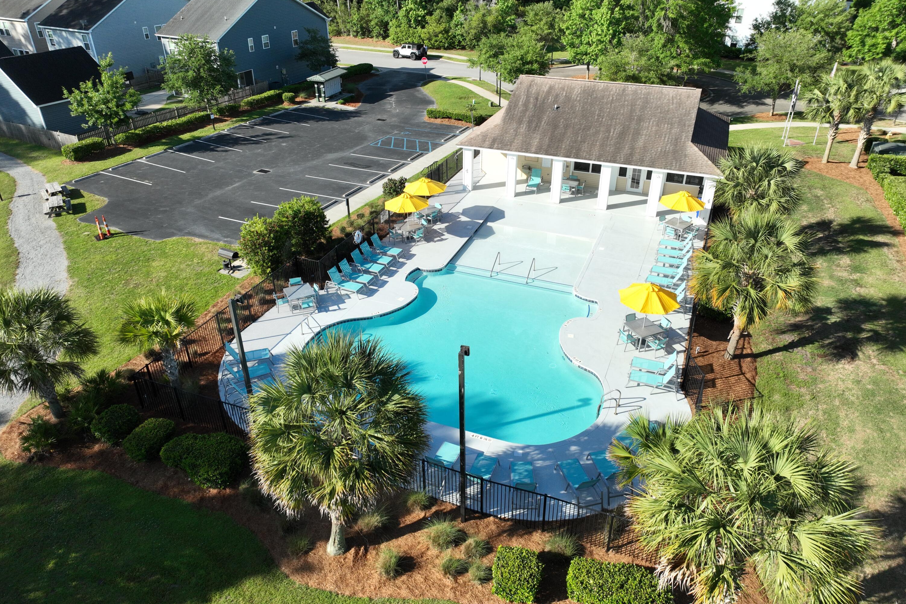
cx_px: 453
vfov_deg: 51.3
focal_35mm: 25
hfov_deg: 71.5
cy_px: 288
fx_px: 629
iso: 140
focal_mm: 12.29
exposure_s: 1/1250
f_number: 2.8
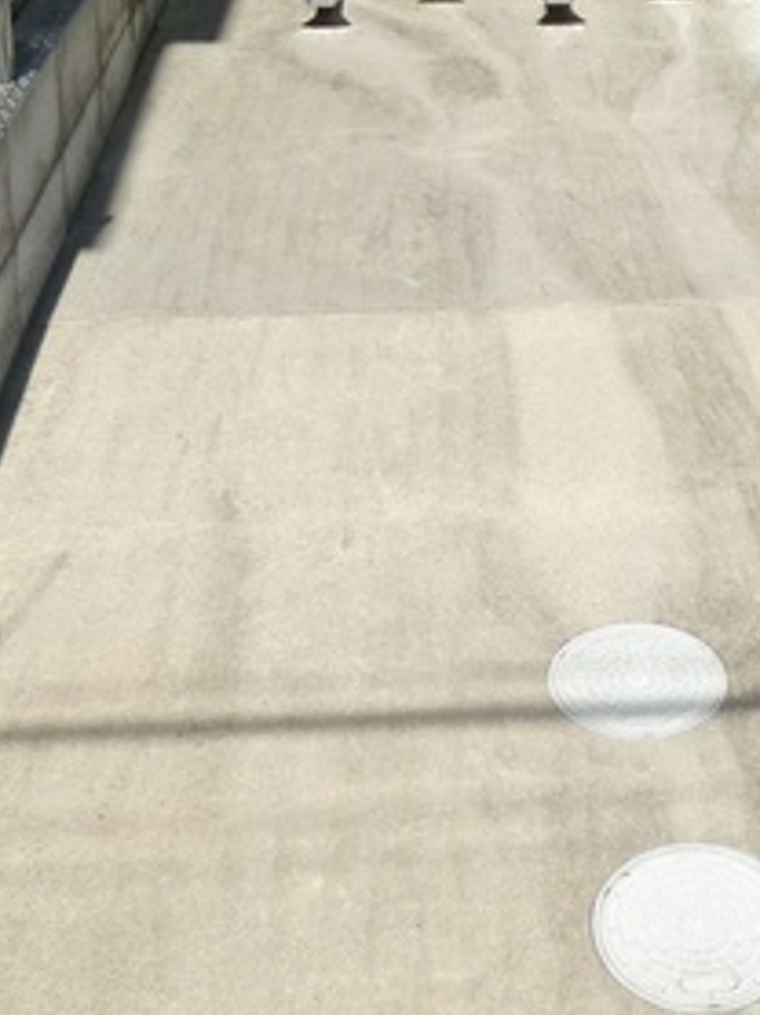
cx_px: 627
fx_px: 1847
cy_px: -146
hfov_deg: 22.9
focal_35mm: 63
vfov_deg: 27.6
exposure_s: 1/500
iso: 125
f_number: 4
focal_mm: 4.5
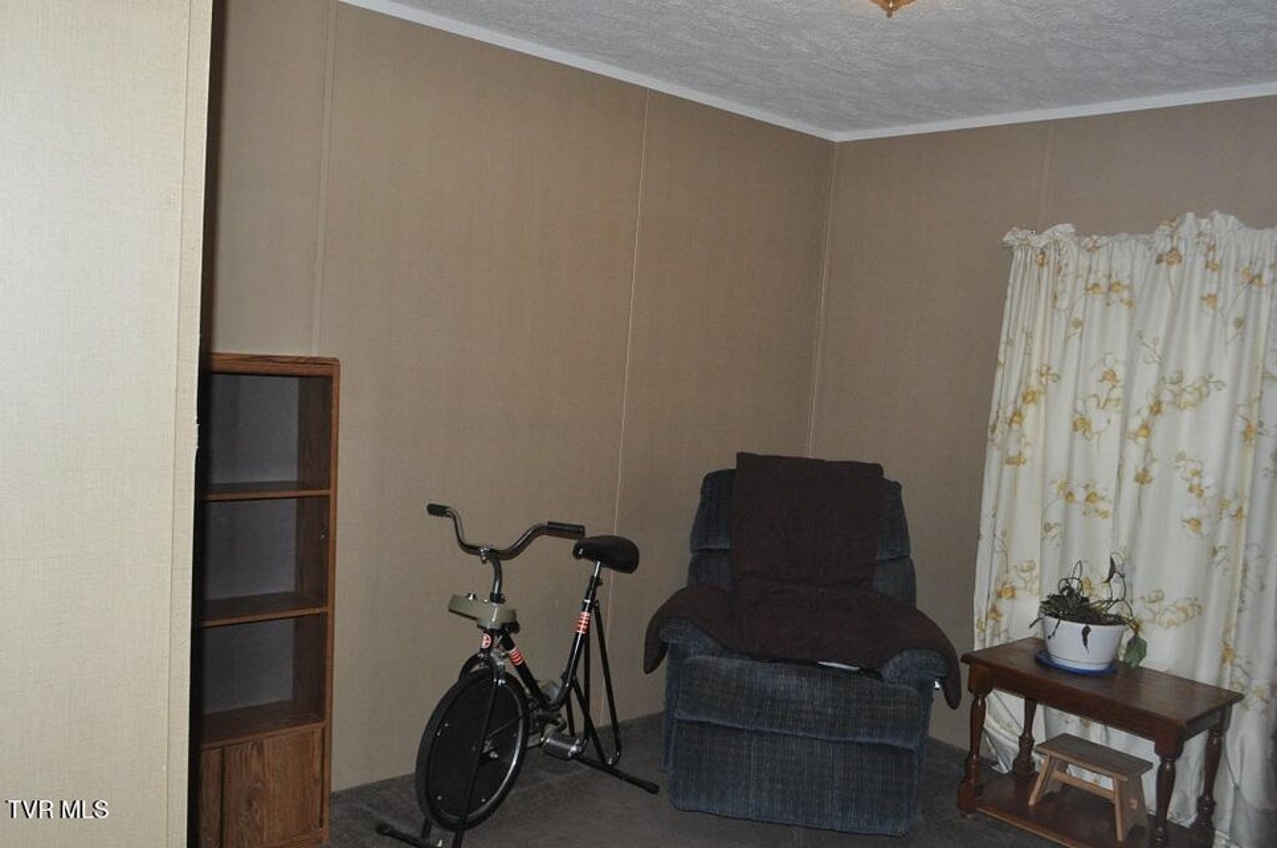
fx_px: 1063
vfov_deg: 43.5
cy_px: 424
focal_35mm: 30
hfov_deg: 62.0
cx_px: 638
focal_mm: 20
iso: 800
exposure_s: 1/60
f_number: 3.8
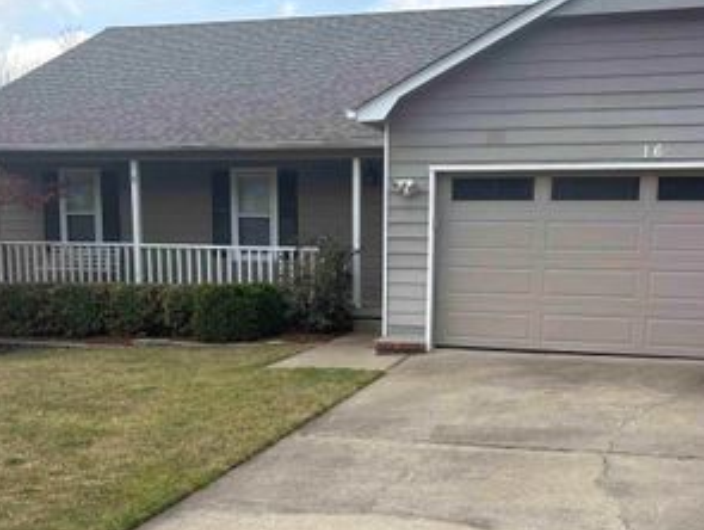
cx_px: 377
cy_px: 376
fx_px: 896
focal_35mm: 44
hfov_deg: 42.9
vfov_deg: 32.5
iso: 50
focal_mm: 5.96
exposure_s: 1/1953
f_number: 1.6
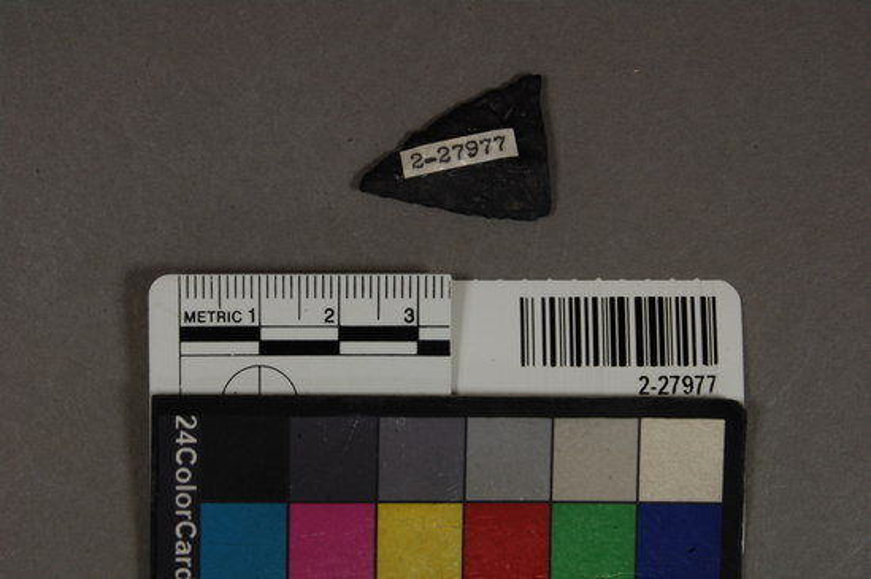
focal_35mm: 82
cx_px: 436
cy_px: 290
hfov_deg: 24.6
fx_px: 1994
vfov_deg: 16.5
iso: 200
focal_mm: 55
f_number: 25
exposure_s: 1/8
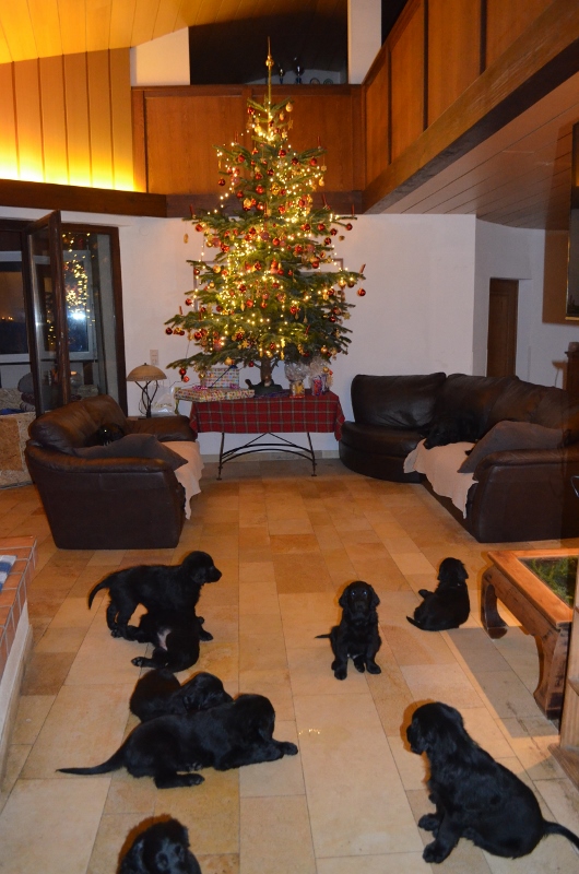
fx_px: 654
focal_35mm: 27
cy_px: 437
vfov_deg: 67.5
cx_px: 290
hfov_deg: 47.7
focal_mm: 18
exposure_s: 1/60
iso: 3200
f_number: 3.5
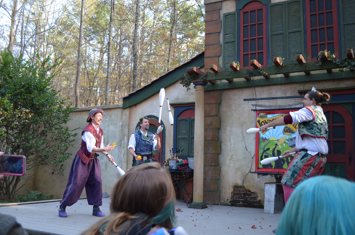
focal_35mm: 36
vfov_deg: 36.7
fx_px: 354
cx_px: 178
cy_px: 118
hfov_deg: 53.2
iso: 1600
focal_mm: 24
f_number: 4
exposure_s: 1/500
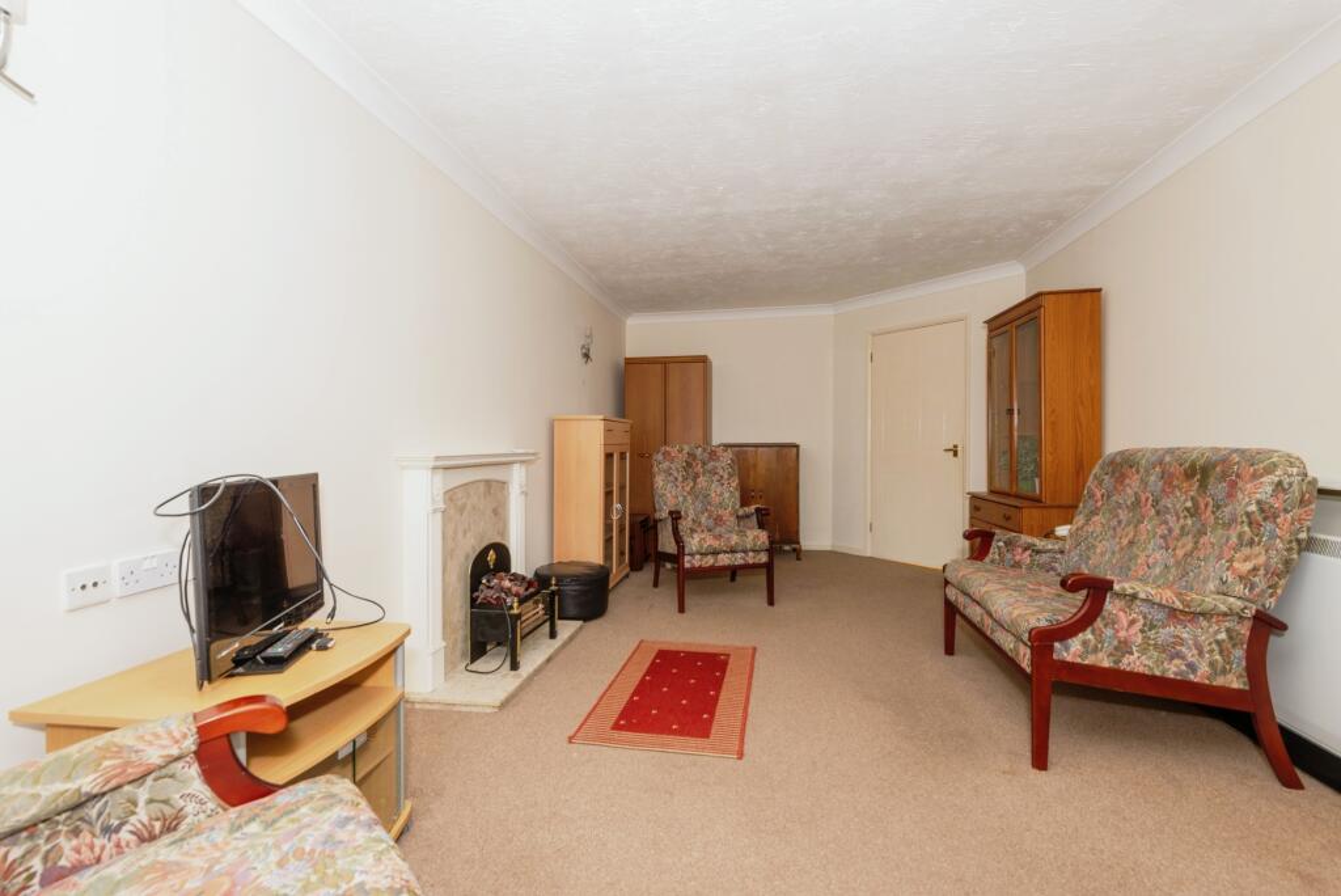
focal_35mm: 16
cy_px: 448
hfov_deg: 96.7
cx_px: 670
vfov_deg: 73.8
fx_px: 596
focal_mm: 16
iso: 200
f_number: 8
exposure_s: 1/2
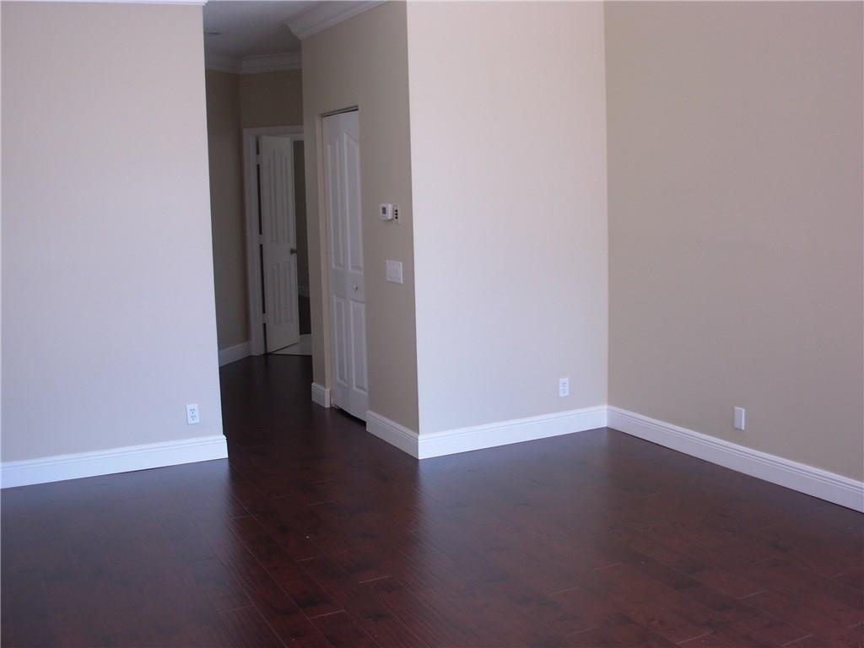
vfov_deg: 37.7
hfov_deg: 49.0
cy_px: 324
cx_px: 432
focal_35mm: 38
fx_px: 948
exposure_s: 1/37
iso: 50
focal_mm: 6.3
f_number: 2.9
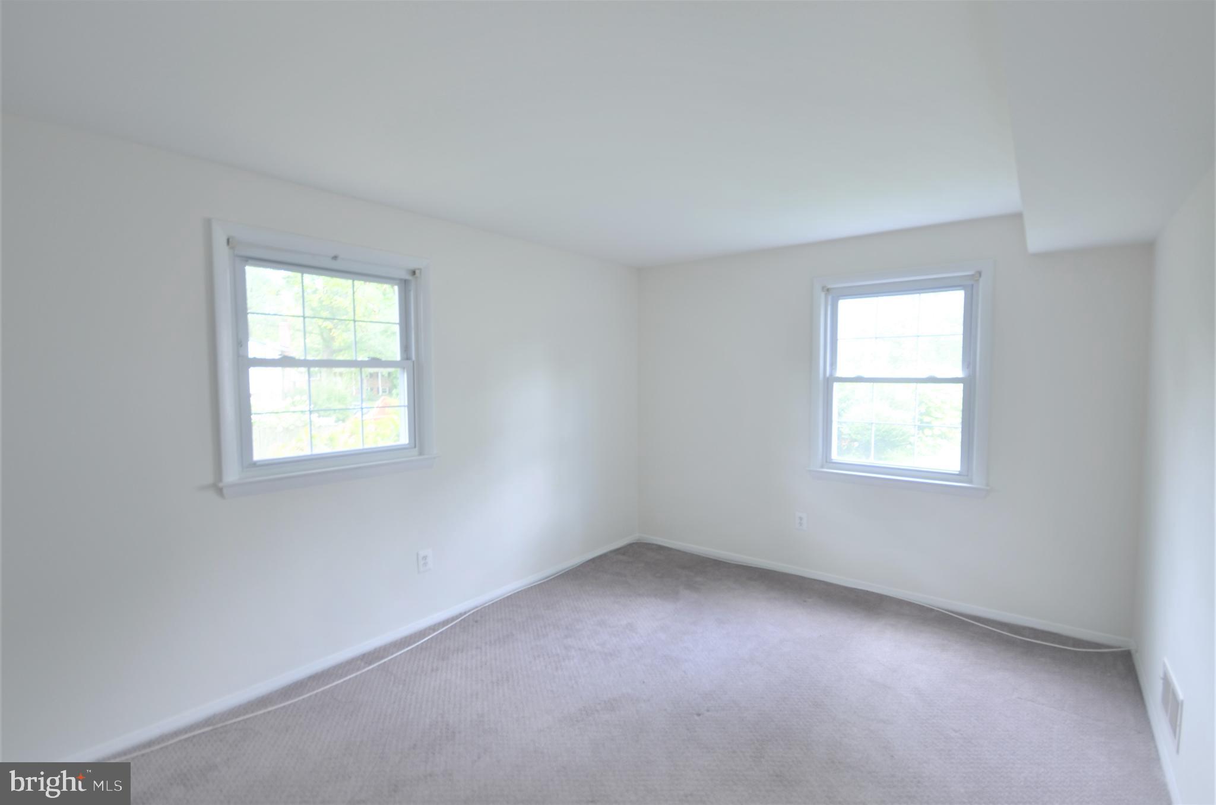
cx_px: 608
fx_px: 506
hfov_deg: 100.5
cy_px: 402
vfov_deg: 77.1
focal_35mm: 15
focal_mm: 10
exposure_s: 1/6
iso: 100
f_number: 4
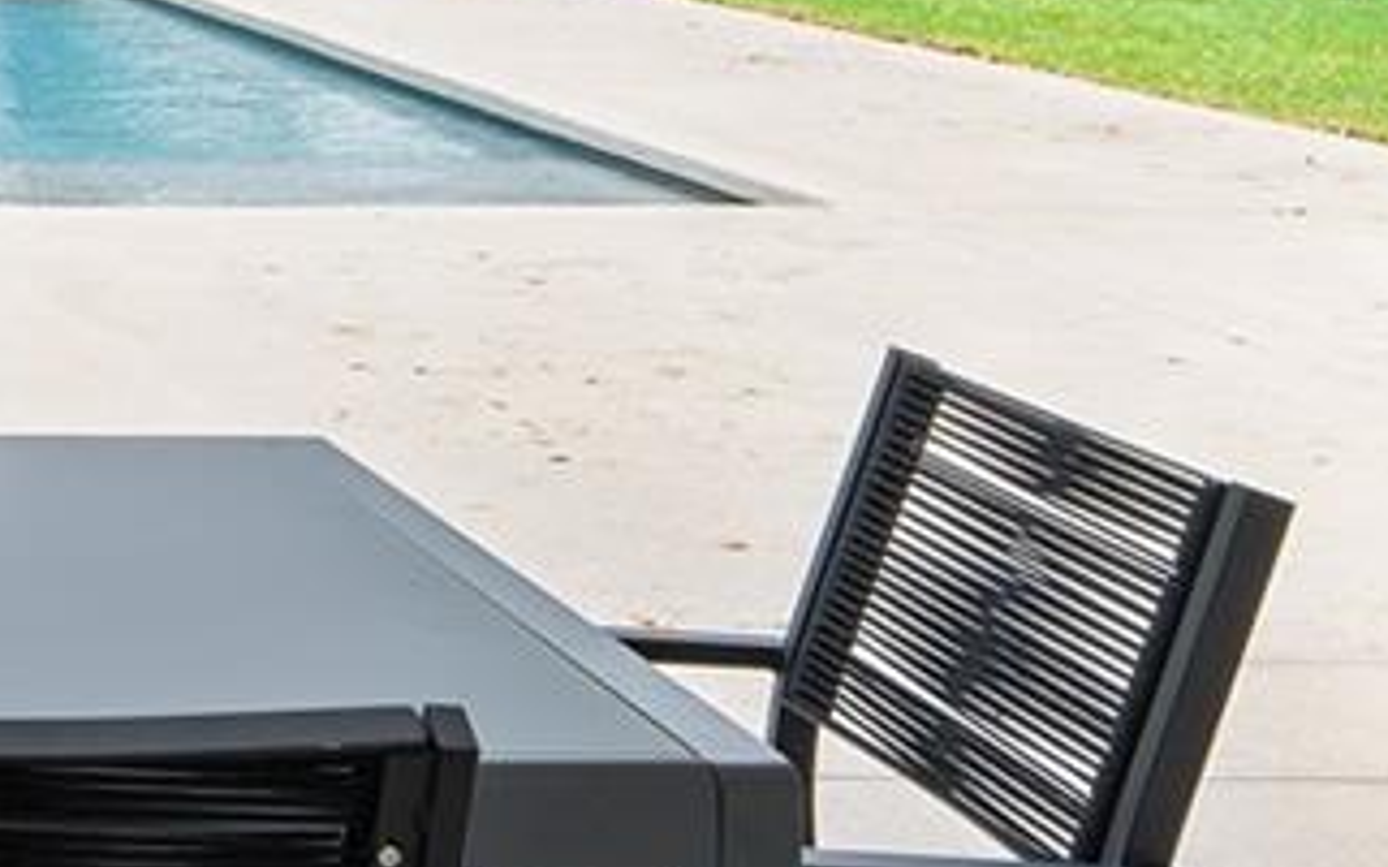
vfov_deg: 16.6
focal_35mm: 76
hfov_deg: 22.5
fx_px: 2874
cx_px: -660
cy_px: -119
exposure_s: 1/40
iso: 200
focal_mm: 15
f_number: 8
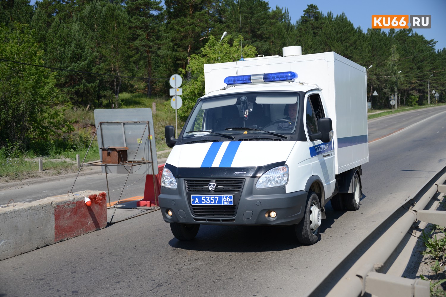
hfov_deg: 39.6
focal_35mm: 50
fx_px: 620
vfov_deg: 27.0
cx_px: 223
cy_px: 148
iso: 200
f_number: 4.5
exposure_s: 1/2000
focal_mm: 50
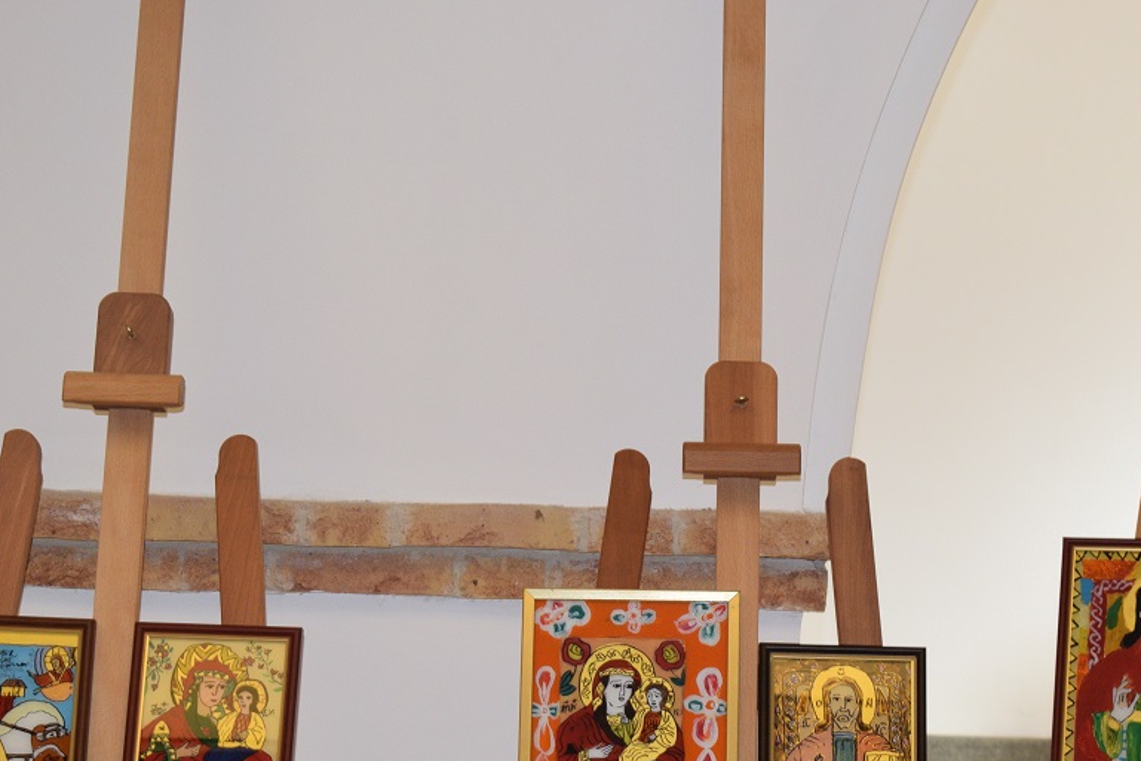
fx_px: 4082
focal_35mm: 129
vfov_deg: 10.6
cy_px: 561
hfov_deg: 15.9
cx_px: 660
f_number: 5.6
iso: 800
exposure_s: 1/125
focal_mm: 55
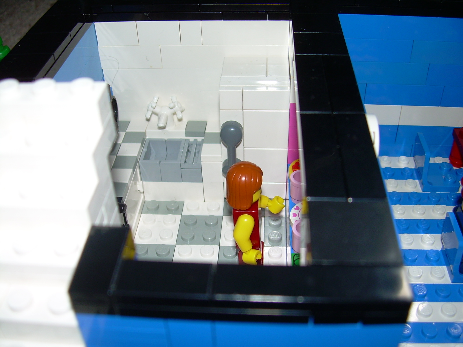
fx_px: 508
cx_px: 232
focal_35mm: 38
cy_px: 174
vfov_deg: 37.7
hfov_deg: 49.0
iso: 50
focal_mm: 6.3
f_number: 2.8
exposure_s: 1/60
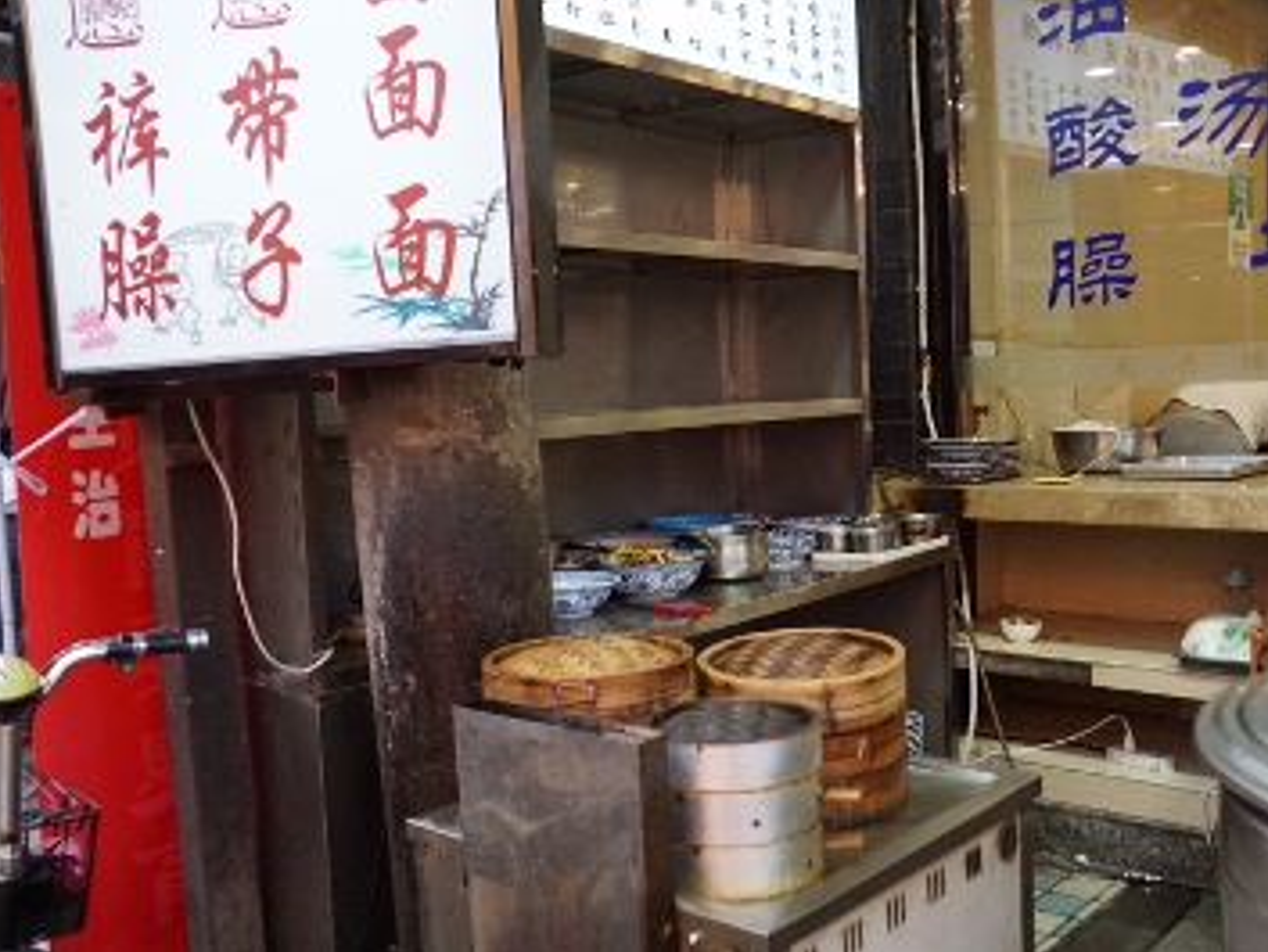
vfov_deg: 39.7
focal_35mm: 36
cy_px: 476
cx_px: 682
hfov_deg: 51.3
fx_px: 1319
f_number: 4
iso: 3200
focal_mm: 22
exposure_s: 1/1600
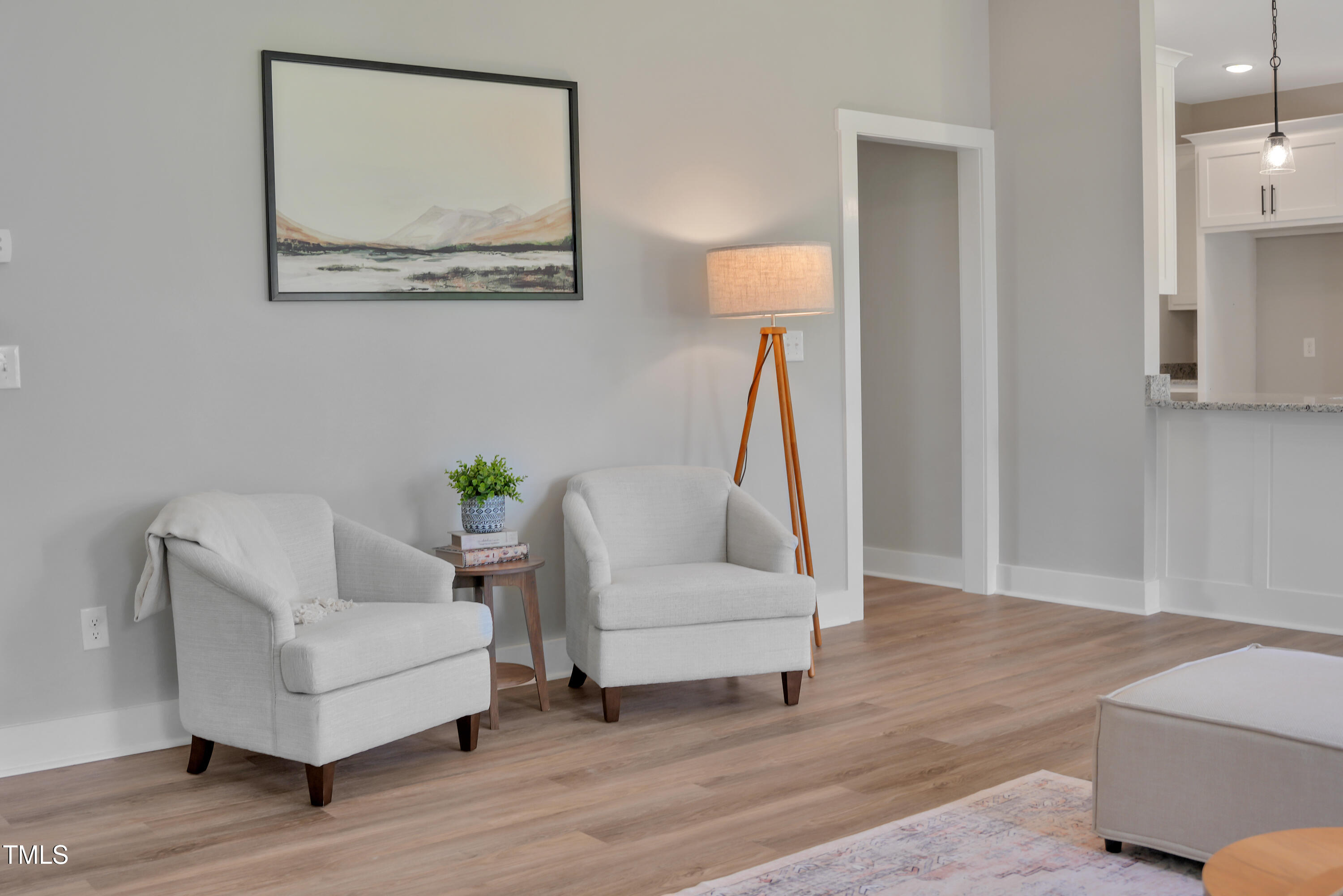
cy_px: 448
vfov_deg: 36.9
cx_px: 672
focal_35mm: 36
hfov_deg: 53.1
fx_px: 1343
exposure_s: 1/50
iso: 100
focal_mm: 24
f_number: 2.8
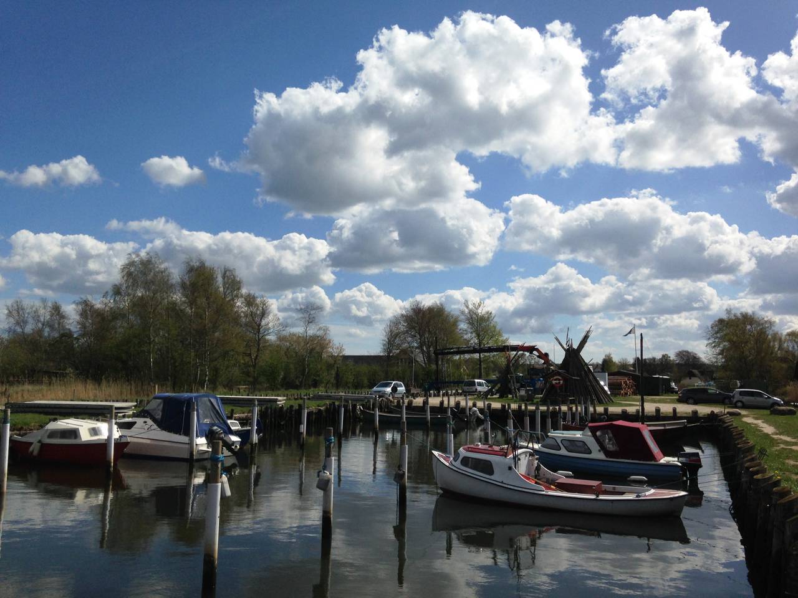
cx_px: 399
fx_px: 761
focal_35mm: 33
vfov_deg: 42.9
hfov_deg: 55.4
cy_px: 299
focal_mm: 4.12
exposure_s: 1/4525
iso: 50
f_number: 2.4
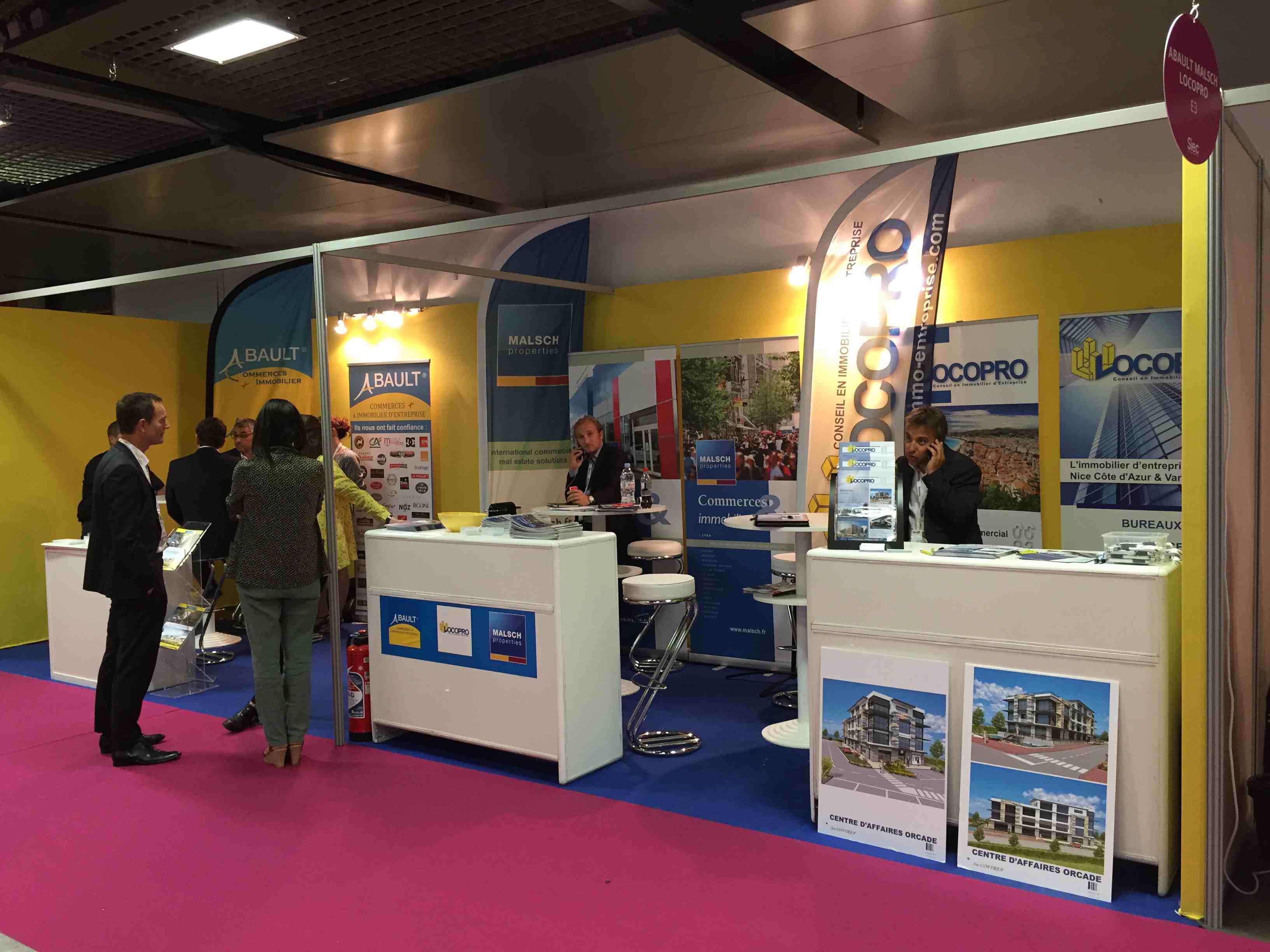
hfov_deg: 61.7
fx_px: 1064
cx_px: 635
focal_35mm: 29
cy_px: 476
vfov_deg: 48.2
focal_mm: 4.15
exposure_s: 1/30
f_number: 2.2
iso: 100
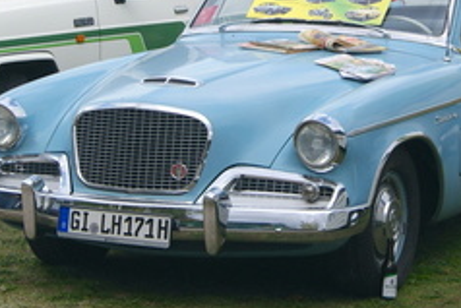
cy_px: 33
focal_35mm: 132
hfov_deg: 15.5
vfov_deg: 10.3
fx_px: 1695
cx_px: 280
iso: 100
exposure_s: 1/80
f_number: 10
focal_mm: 35
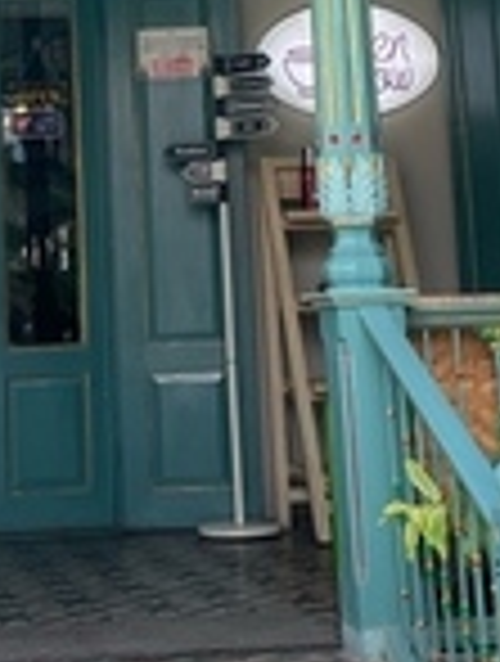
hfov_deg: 14.7
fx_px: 1918
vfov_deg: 18.9
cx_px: 65
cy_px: -47
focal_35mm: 100
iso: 32
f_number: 1.6
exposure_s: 1/452
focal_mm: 4.2
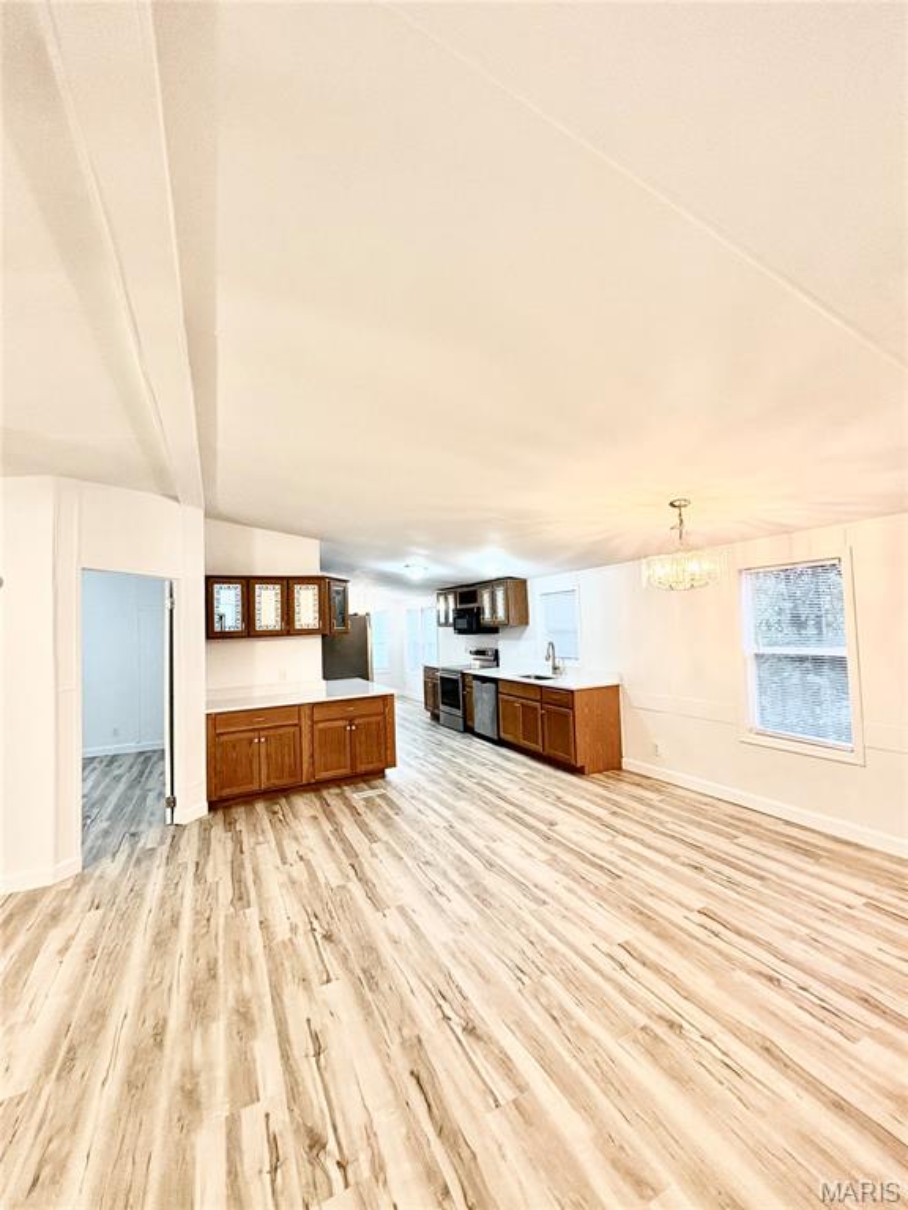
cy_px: 605
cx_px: 454
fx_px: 490
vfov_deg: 102.1
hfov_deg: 85.7
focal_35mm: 14
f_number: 2.2
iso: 320
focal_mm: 2.22
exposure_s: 1/120
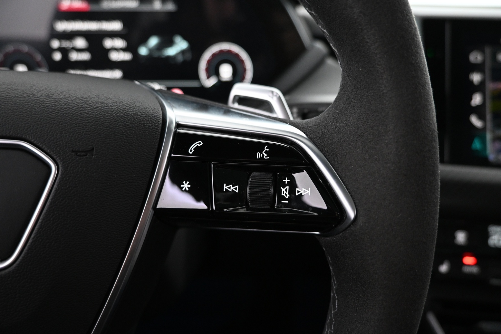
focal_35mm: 25
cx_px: 257
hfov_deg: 71.5
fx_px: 348
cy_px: 165
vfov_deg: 51.3
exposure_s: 1/20
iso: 1600
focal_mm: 16
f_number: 3.5
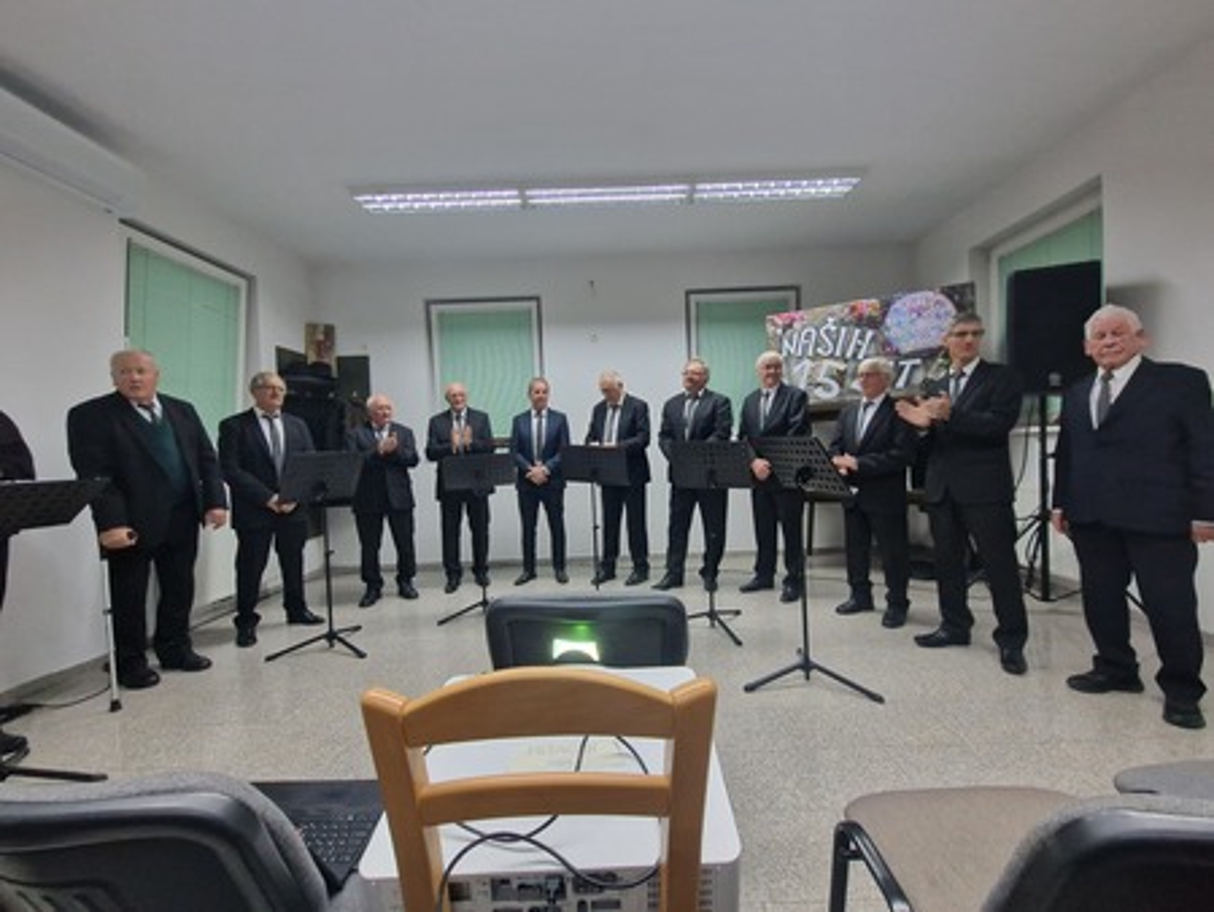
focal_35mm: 13
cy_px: 456
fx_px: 456
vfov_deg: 90.0
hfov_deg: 106.2
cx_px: 607
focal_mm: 2.2
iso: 250
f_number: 2.2
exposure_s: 1/50
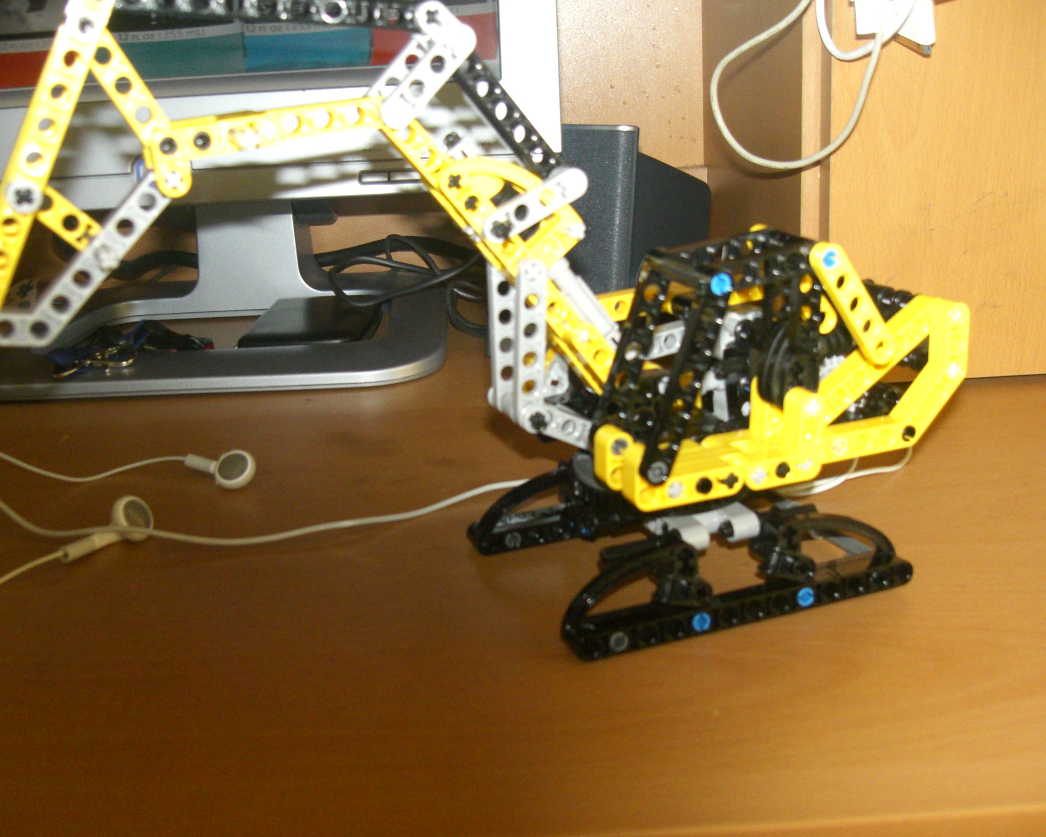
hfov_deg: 45.8
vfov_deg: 37.3
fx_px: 1238
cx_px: 492
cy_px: 416
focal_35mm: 40
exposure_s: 1/60
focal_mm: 6.3
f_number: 3.1
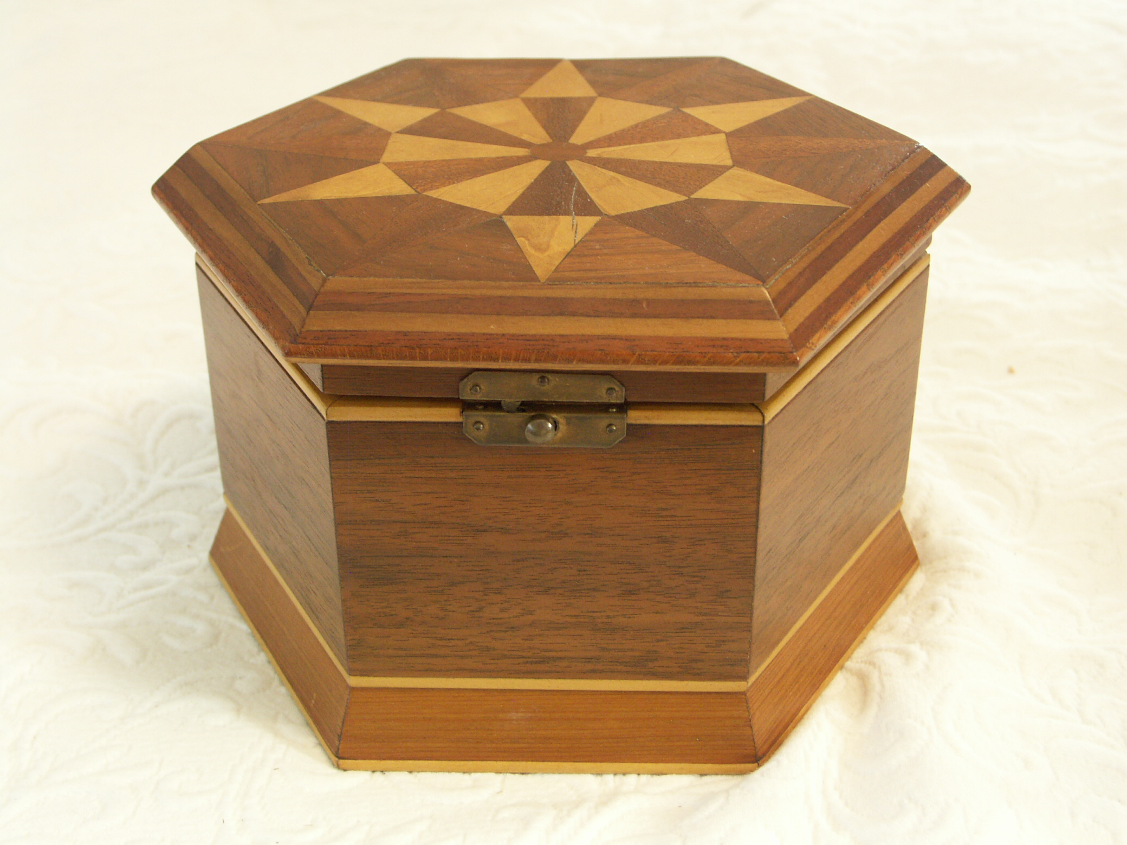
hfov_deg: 38.2
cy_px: 422
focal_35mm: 50
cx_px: 564
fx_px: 1628
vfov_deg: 29.1
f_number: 2.8
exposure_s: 1/13
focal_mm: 12.95
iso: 125
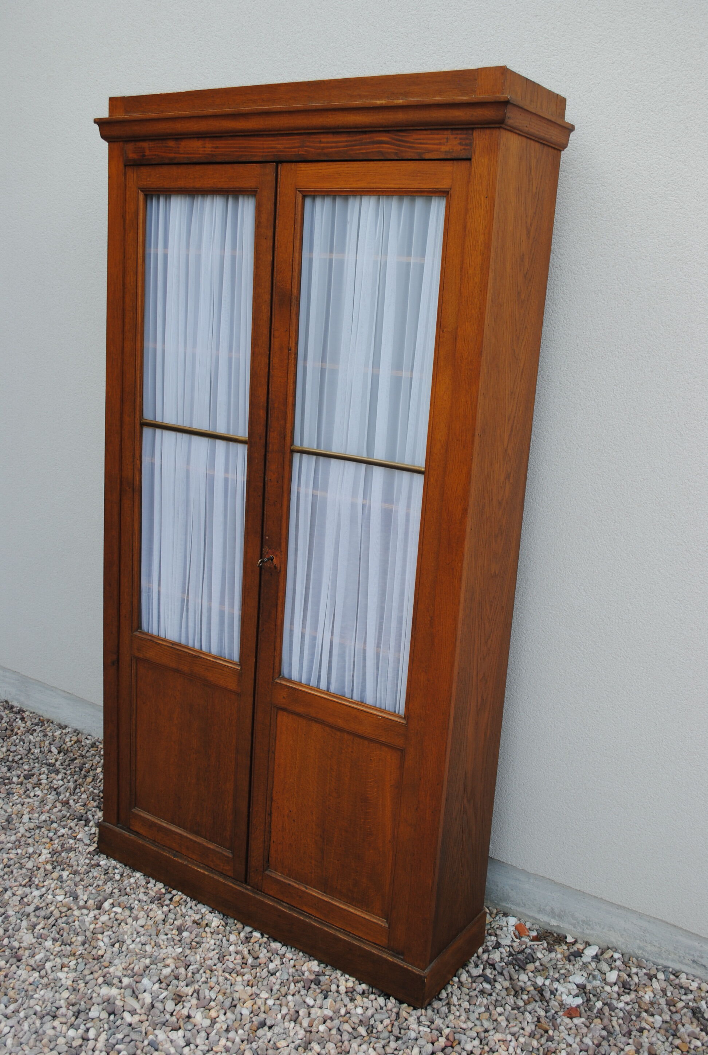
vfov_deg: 57.1
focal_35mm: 33
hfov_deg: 40.1
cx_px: 354
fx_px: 969
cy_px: 528
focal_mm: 22
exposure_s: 1/125
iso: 110
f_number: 5.6
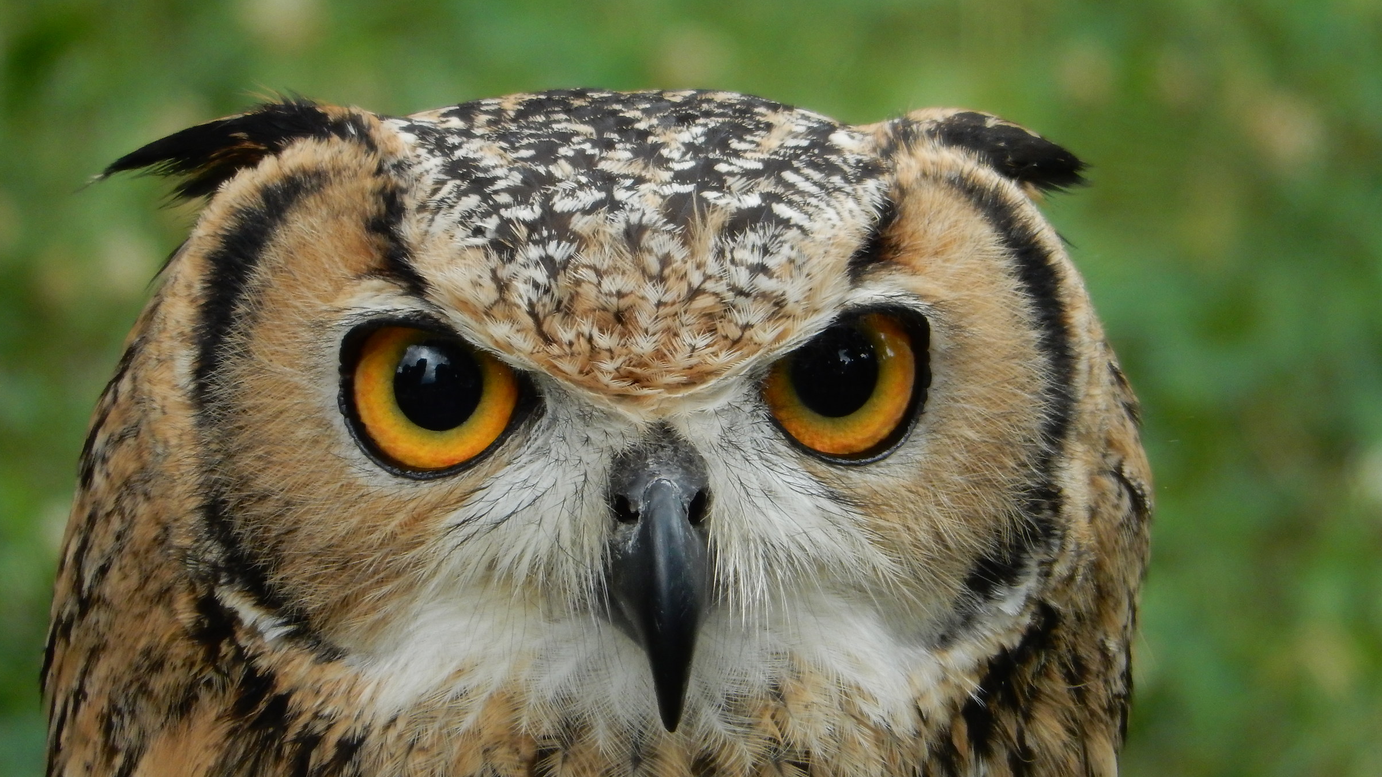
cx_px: 691
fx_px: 21986
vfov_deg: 2.0
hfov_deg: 3.6
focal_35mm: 600
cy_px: 360
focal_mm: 99
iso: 400
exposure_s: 1/125
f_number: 6.3
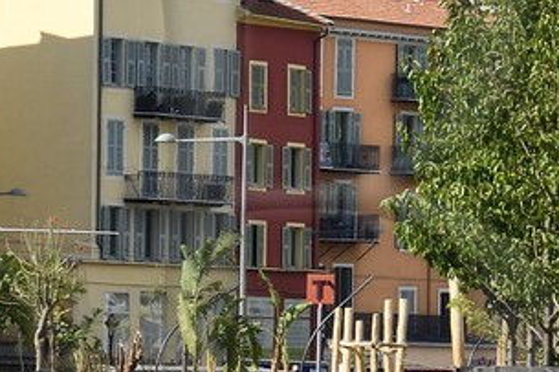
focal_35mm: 367
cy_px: 214
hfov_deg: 5.6
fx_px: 5695
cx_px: 597
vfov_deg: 3.7
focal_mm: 70
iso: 200
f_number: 11
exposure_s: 1/250
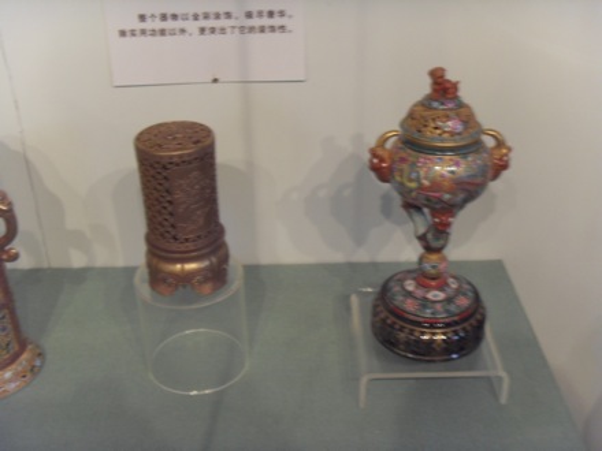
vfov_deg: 32.2
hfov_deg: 42.1
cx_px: 301
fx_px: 783
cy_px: 226
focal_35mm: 45
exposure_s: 1/3
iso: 200
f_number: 3.7
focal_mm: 7.7
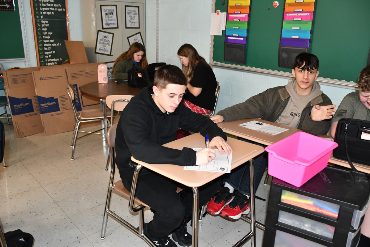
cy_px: 124
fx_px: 308
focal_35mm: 30
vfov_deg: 43.6
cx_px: 185
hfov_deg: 61.9
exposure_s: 1/60
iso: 1800
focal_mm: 20
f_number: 3.5
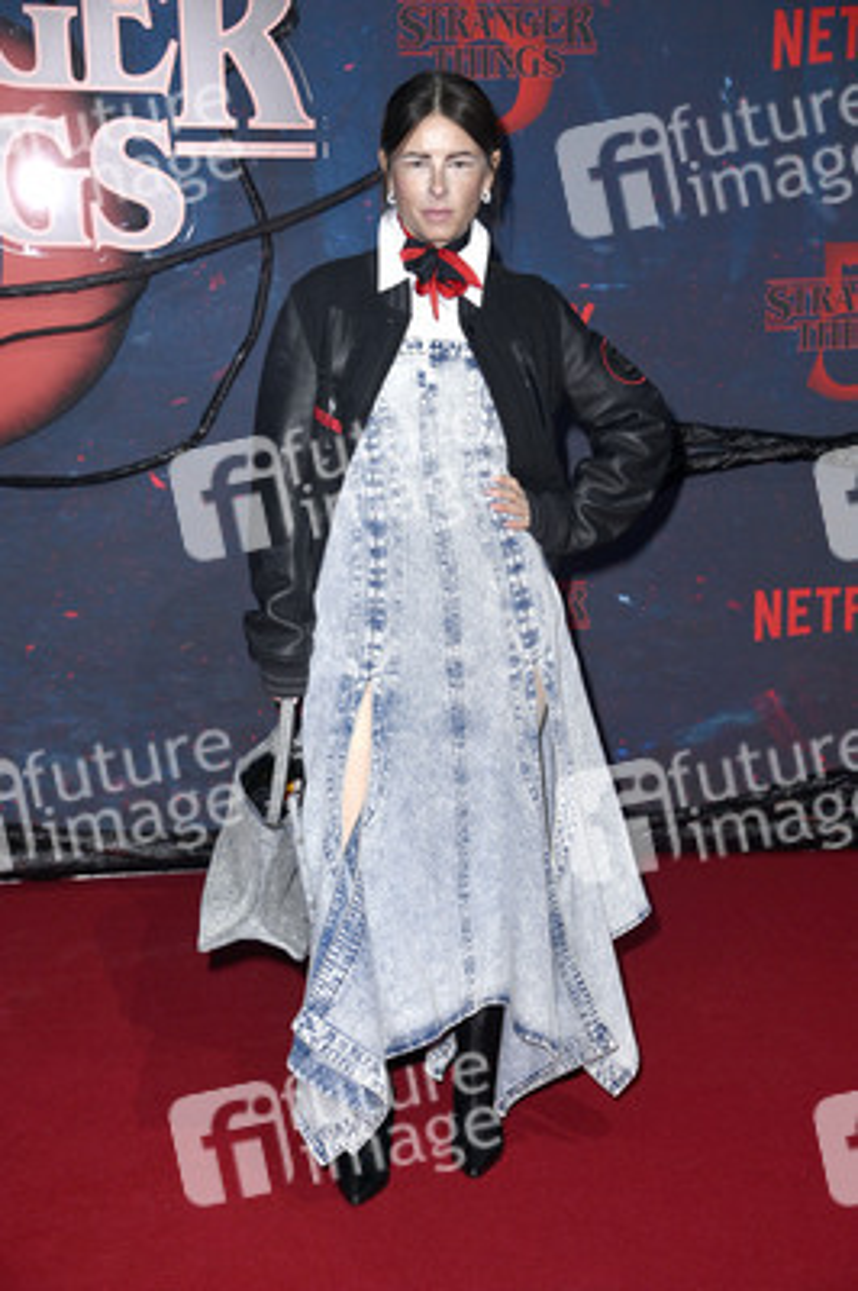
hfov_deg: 20.0
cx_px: 429
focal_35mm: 68
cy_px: 646
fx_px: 2435
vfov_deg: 29.7
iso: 500
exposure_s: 1/200
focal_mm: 68
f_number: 5.6
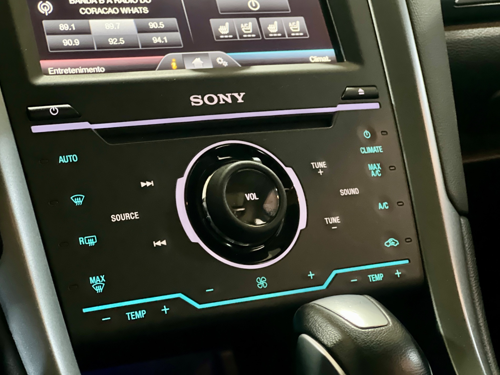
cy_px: 185
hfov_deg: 25.0
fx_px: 1127
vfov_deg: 18.9
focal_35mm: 78
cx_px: 249
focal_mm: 9
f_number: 2.8
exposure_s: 1/15
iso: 1250
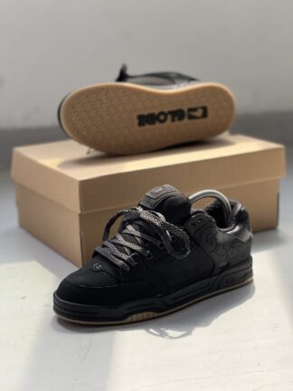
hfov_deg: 19.1
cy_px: 196
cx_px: 146
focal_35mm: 77
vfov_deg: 25.3
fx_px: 869
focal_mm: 9
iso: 250
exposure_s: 1/121
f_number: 2.8
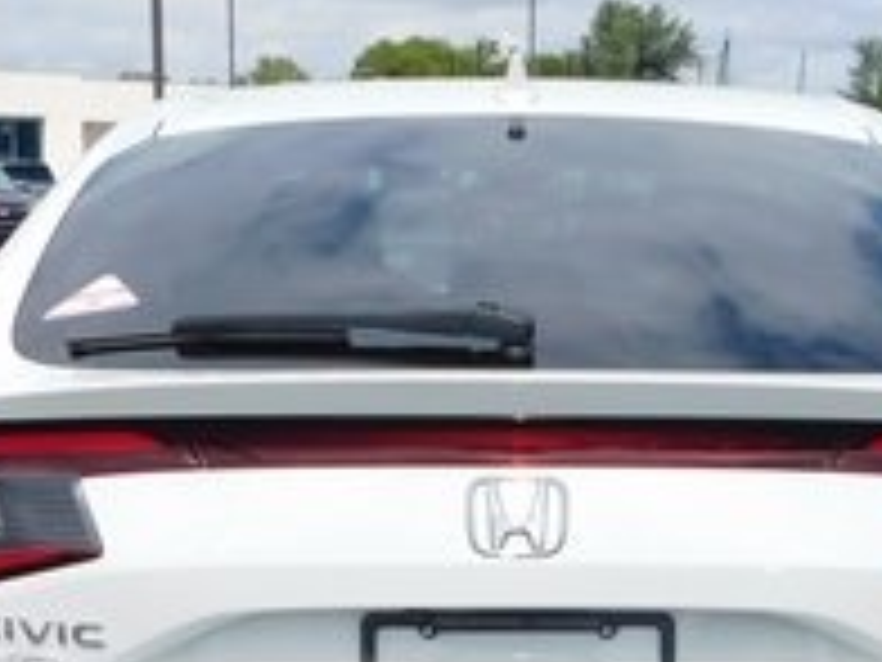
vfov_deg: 19.0
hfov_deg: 25.9
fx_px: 1911
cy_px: 676
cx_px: 585
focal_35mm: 75
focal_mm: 4
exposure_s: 1/500
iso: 125
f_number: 6
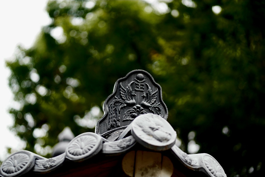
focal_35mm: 85
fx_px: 626
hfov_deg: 23.9
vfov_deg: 16.1
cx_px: 132
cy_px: 88
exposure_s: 1/400
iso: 100
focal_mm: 85
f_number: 2
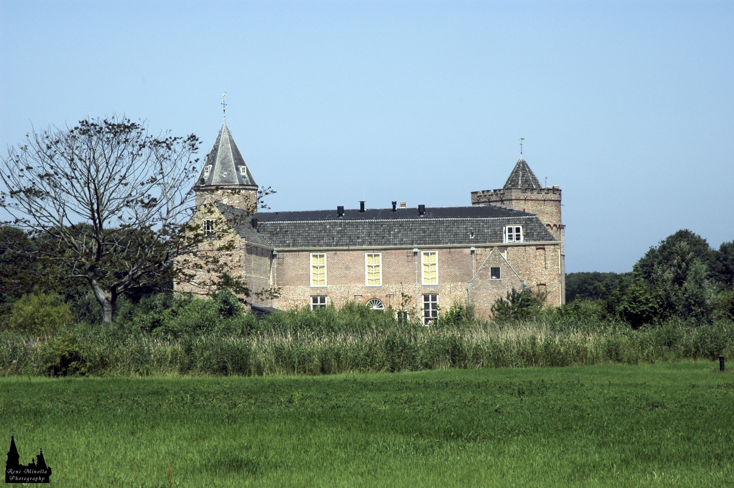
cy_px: 244
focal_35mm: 105
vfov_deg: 13.0
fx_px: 2139
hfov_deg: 19.5
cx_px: 367
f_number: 11
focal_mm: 70
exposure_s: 1/500
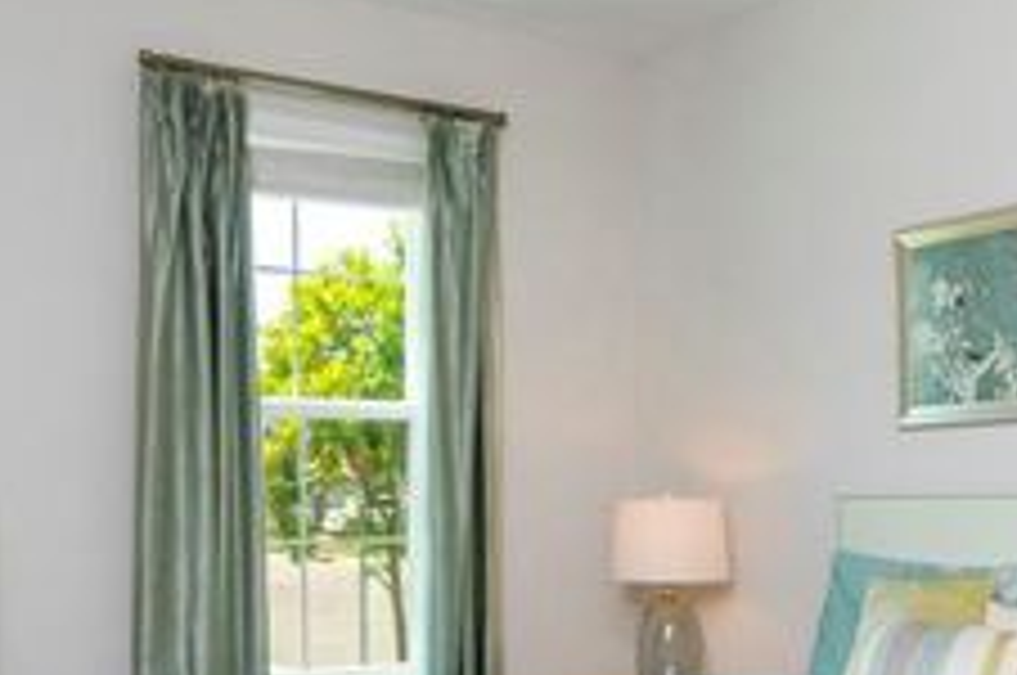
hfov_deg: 39.6
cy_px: 493
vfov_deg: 26.6
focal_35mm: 50
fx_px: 1410
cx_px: 493
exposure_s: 1/100
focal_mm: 16
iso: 1000
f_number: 20
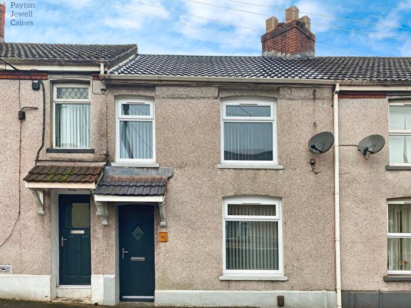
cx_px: 206
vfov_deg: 53.1
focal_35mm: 26
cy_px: 154
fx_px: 309
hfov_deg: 67.3
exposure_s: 1/544
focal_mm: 4.25
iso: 32
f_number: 1.8
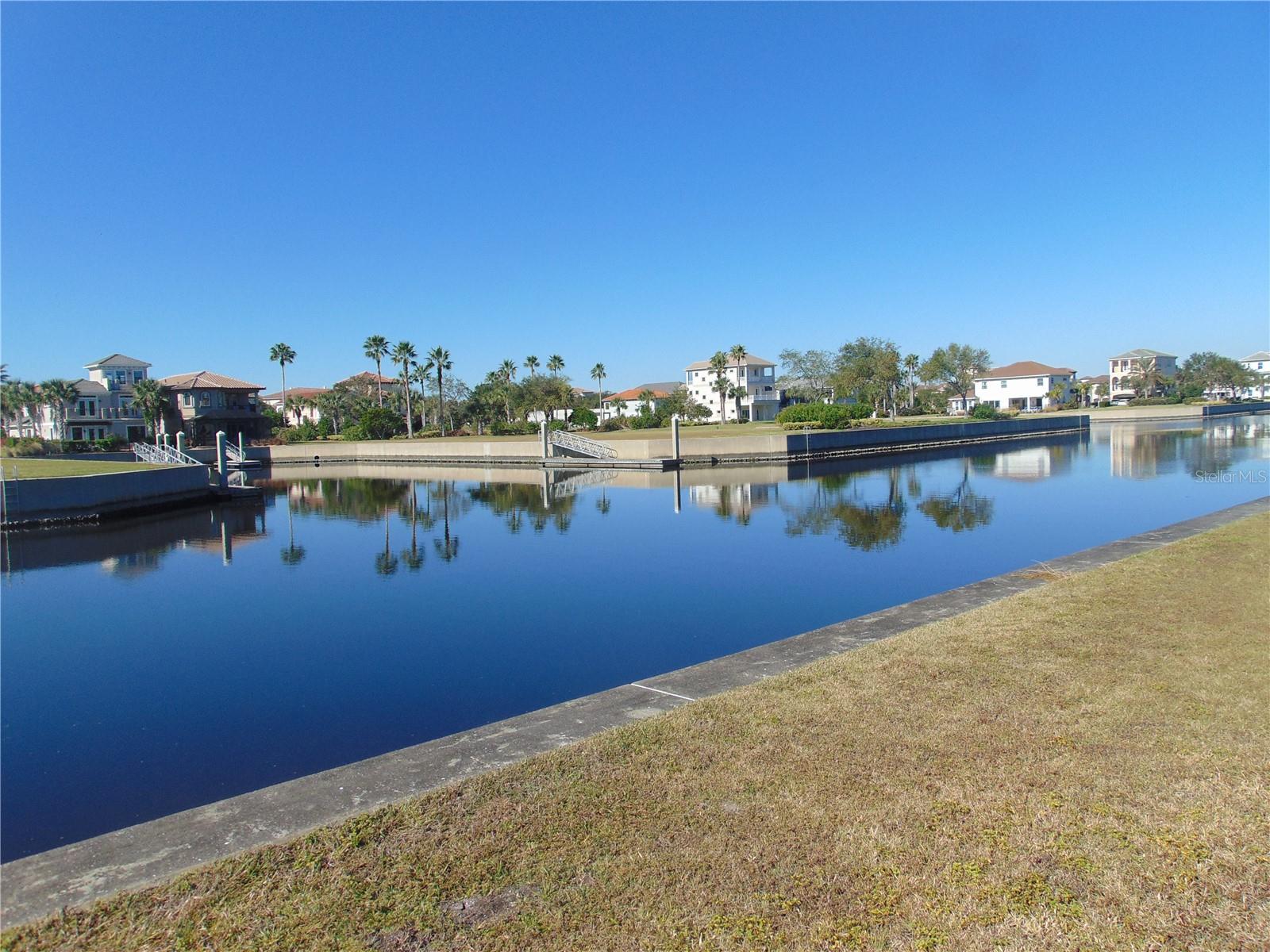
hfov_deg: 69.4
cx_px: 635
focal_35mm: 25
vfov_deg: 54.9
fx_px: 917
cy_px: 476
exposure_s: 1/250
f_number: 7.7
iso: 80
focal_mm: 4.5
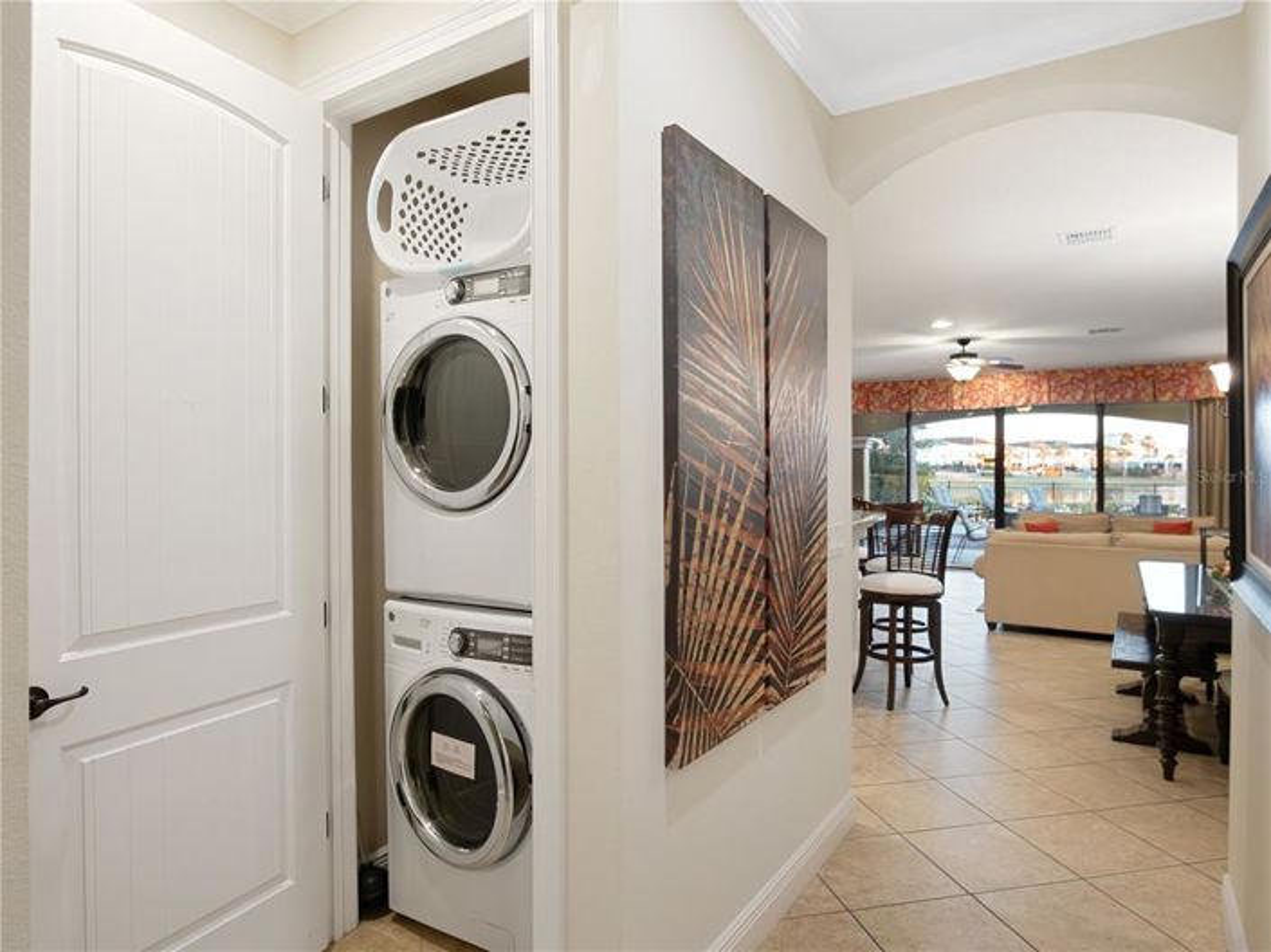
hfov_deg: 81.8
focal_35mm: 20
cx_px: 636
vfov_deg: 65.9
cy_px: 476
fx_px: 734
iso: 3200
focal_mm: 10
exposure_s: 1/60
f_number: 5
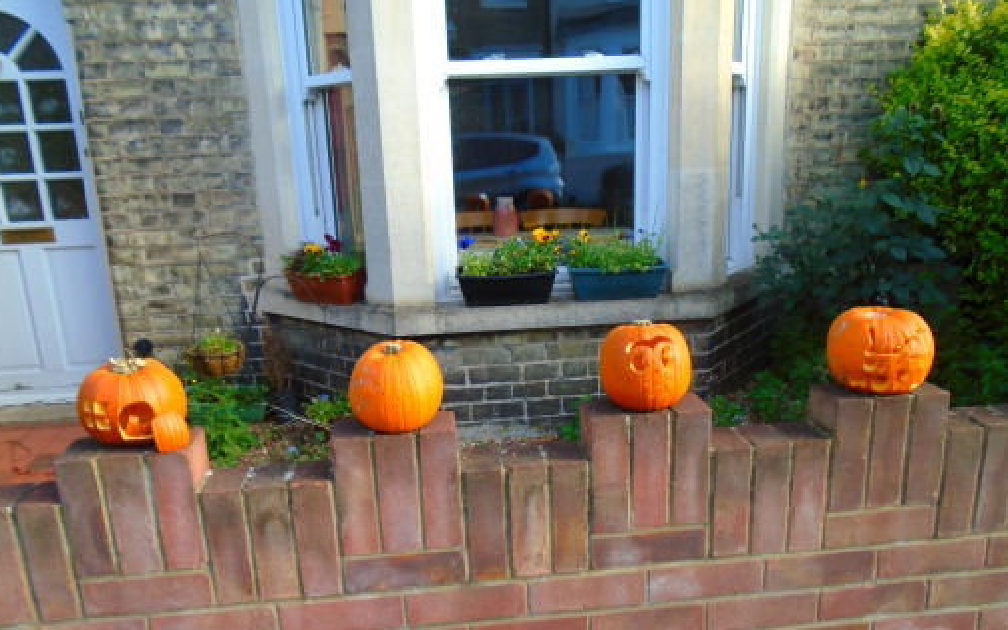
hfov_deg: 66.5
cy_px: 366
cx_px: 498
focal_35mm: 28
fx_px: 769
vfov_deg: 44.4
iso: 100
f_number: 3.2
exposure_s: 1/160
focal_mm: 4.6
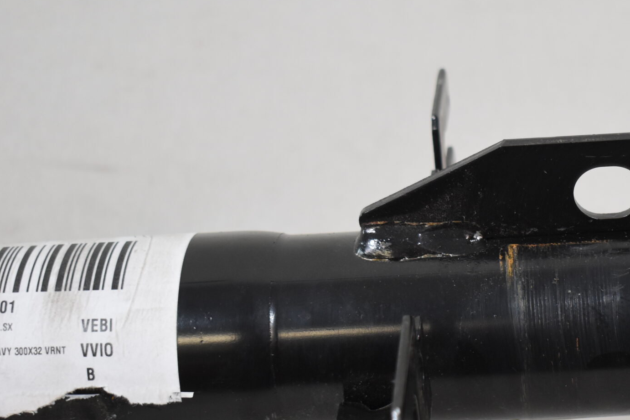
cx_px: 546
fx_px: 1750
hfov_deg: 20.1
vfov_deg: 13.7
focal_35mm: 100
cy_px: 284
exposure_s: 1/160
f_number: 4.8
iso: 800
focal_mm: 36
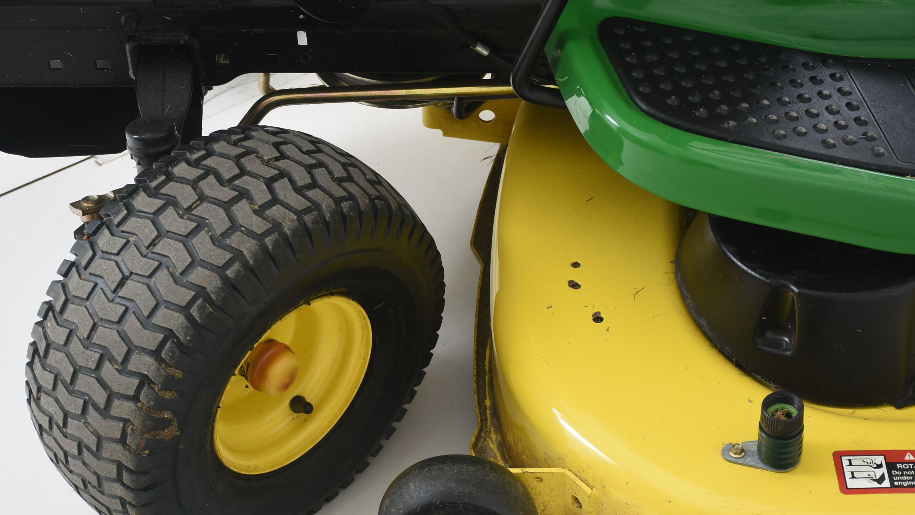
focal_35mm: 84
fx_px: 2038
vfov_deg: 14.4
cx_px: 449
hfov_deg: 25.3
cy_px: 308
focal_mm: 52
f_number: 7.1
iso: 200
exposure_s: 1/160
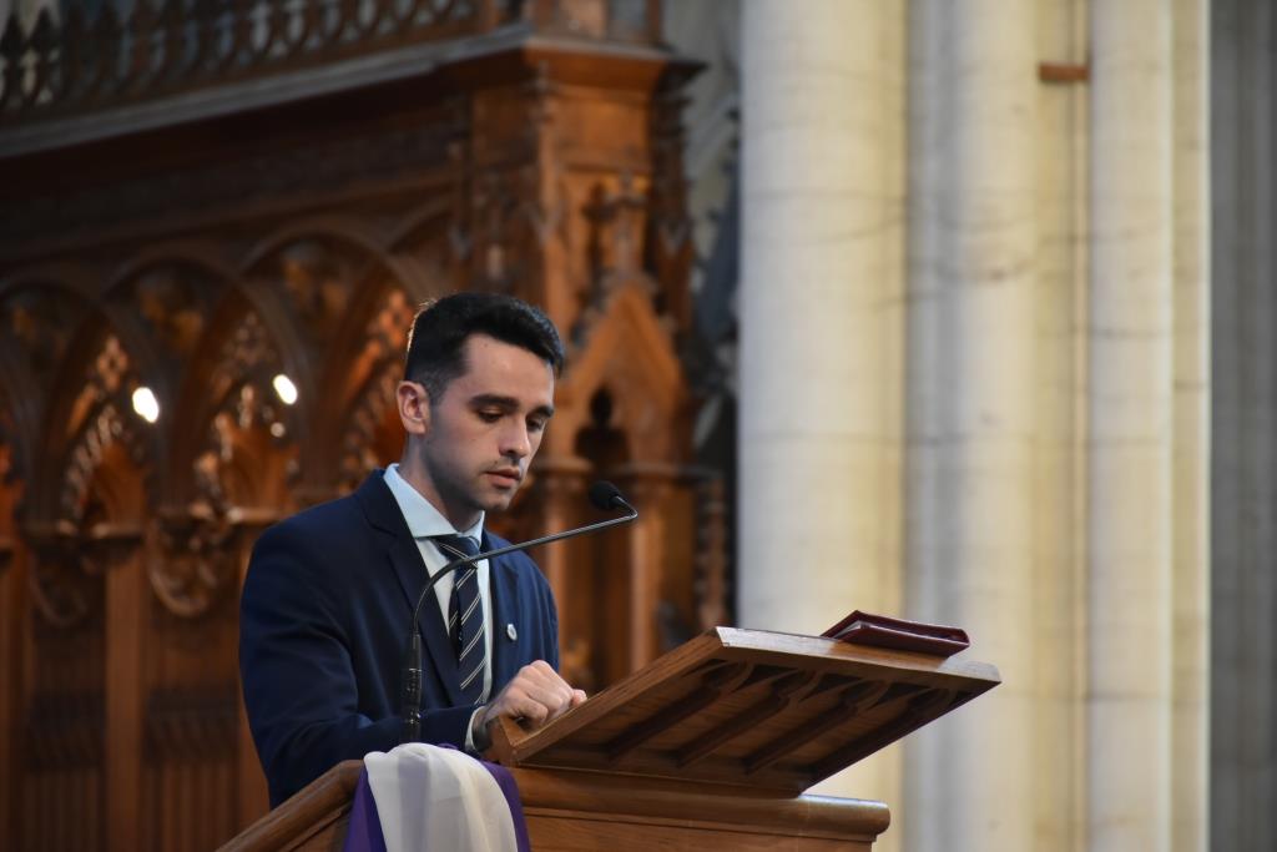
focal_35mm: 210
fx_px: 7450
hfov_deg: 9.8
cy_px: 426
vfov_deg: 6.5
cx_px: 638
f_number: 5.6
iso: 1250
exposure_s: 1/25
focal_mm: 140
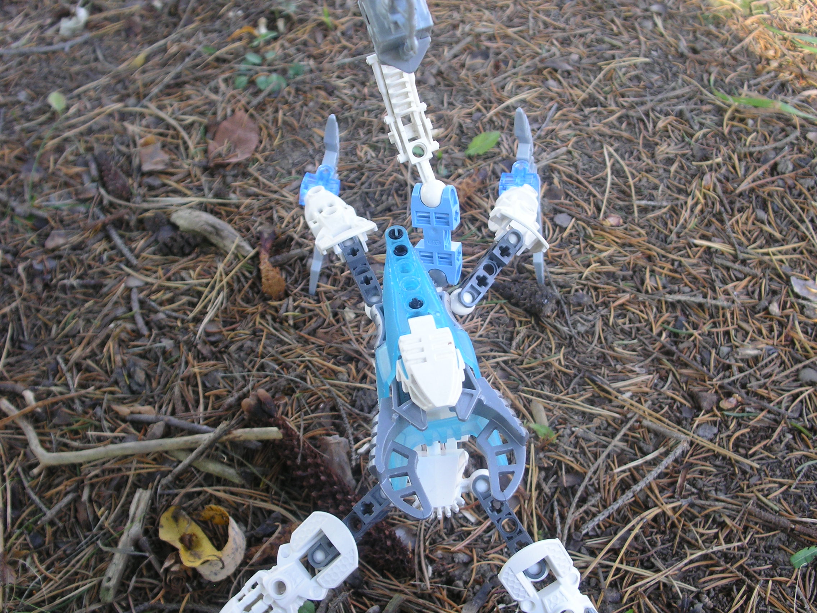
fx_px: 897
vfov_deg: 37.7
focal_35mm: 38
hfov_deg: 49.0
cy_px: 306
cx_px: 408
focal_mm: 7.8
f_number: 2.8
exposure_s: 1/45
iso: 100
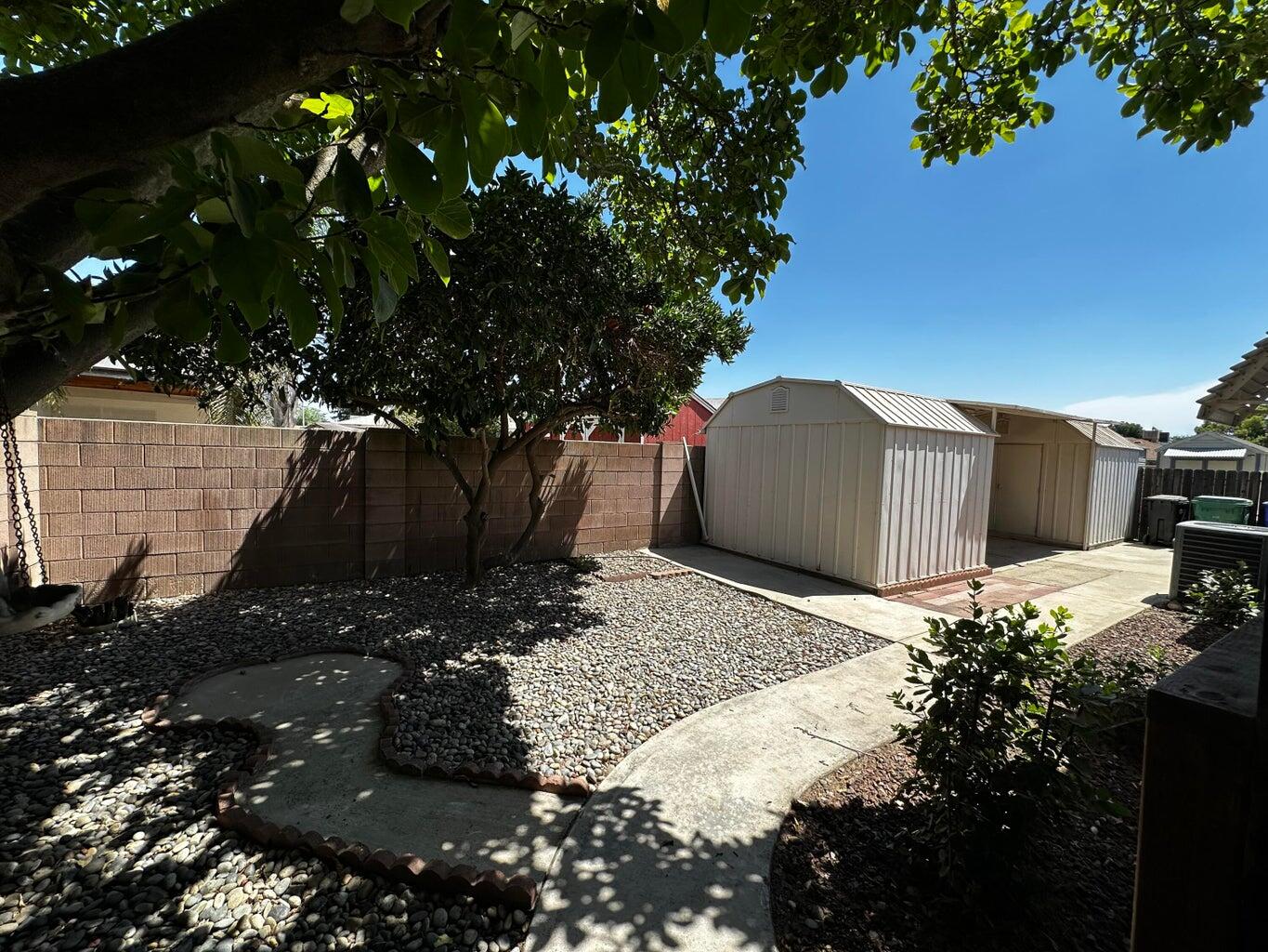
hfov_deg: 102.1
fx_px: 513
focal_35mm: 14
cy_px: 476
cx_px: 634
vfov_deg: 85.7
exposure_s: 1/1195
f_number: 2.2
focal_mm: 2.22
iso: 40
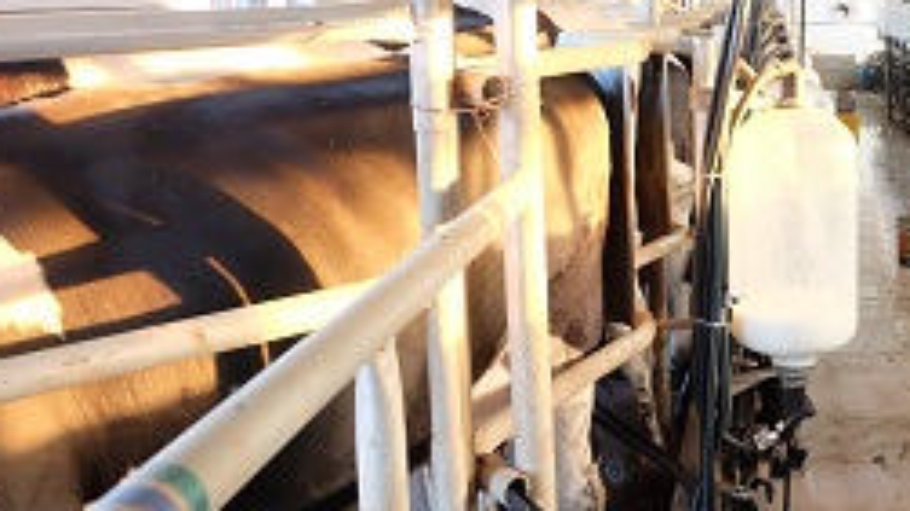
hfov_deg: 38.8
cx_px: 837
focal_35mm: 49
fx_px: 1182
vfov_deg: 24.1
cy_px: 118
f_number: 4
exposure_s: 1/25
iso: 3200
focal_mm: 16
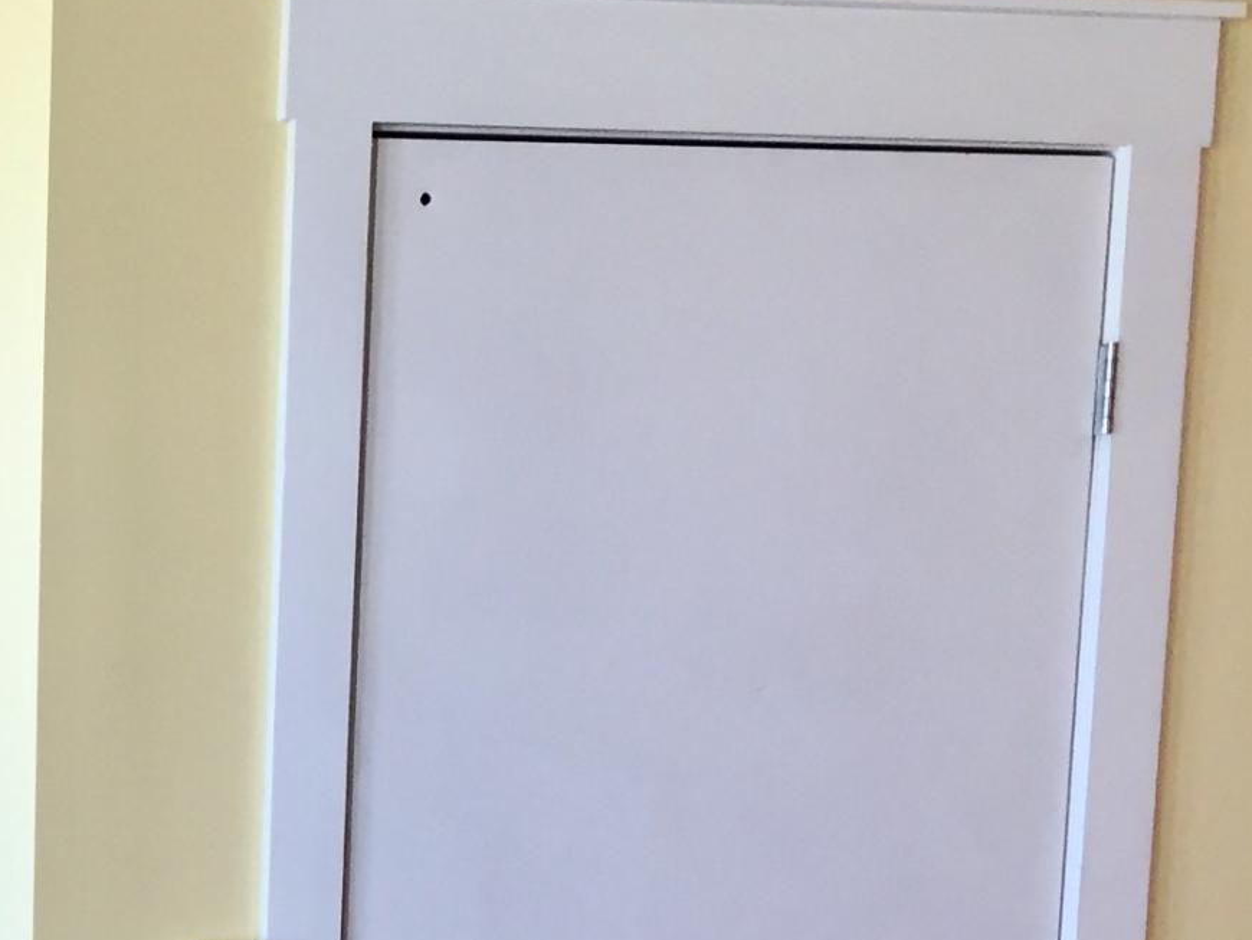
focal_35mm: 100
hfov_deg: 18.4
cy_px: 1142
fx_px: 3618
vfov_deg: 14.3
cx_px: -330
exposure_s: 1/30
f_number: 2.2
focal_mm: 4.15
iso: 32
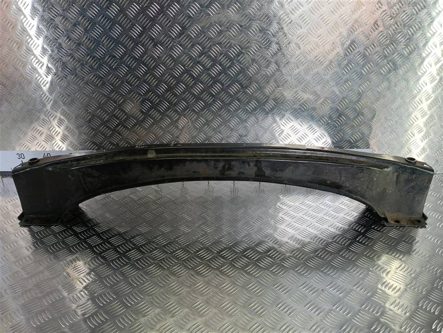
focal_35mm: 27
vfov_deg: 51.4
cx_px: 222
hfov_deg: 65.3
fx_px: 346
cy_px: 166
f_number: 1.6
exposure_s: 1/100
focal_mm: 4.11
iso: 105
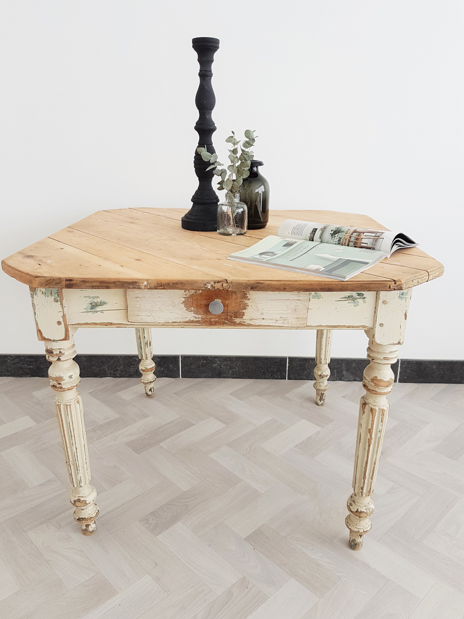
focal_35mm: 26
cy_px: 310
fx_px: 465
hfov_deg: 53.1
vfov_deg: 67.3
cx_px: 232
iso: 40
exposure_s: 1/267
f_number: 1.7
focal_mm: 4.2
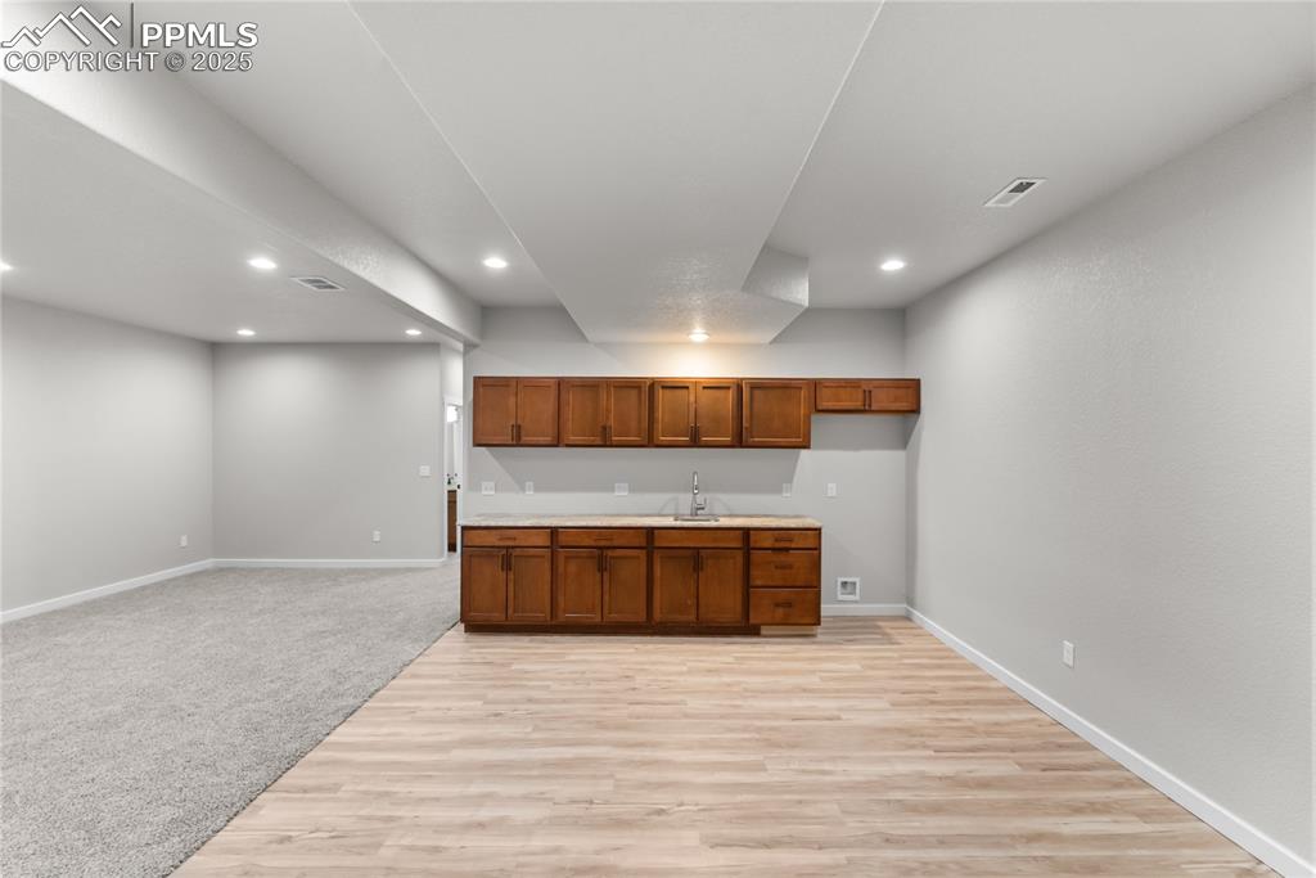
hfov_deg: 96.7
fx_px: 585
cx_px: 658
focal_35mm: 16
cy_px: 439
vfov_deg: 73.8
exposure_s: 1/20
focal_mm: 16
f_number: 5.6
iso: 1600
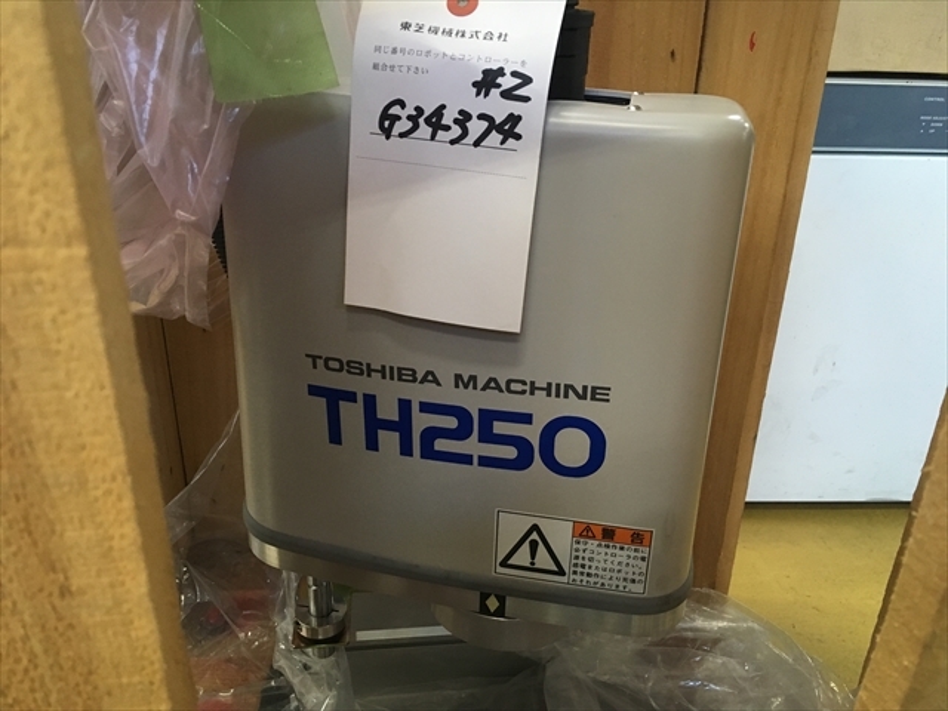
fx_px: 794
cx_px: 474
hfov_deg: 61.7
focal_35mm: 29
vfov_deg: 48.2
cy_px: 356
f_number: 2.2
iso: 160
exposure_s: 1/30
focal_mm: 4.15
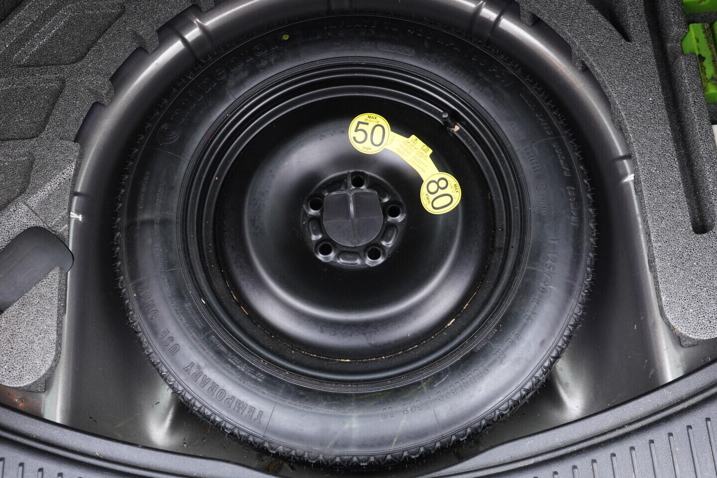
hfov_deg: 53.1
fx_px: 717
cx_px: 358
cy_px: 239
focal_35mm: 36
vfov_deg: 36.9
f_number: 2.8
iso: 800
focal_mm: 24
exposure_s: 1/40
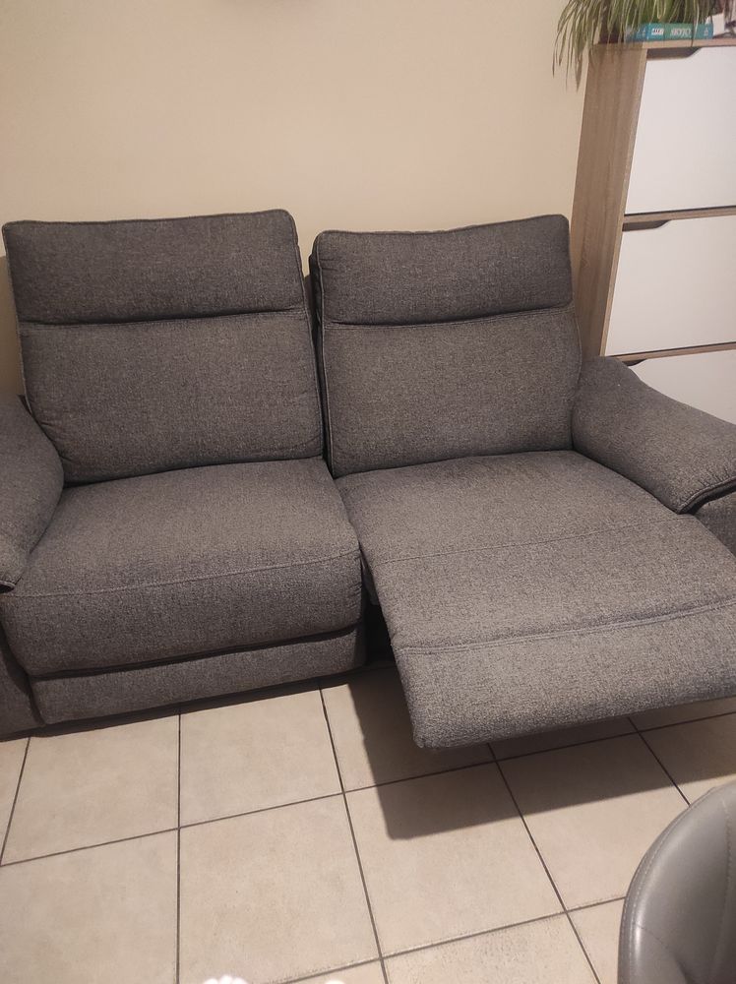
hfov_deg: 54.8
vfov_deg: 69.4
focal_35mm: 25
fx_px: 710
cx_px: 368
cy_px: 492
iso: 1544
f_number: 1.89
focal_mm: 5.43
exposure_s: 1/20
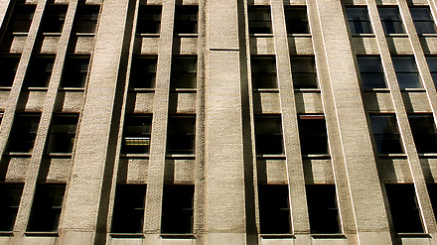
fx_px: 602
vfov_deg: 21.6
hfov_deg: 39.9
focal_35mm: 52
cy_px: -35
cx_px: 218
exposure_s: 1/125
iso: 64
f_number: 6.7
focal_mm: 7.18
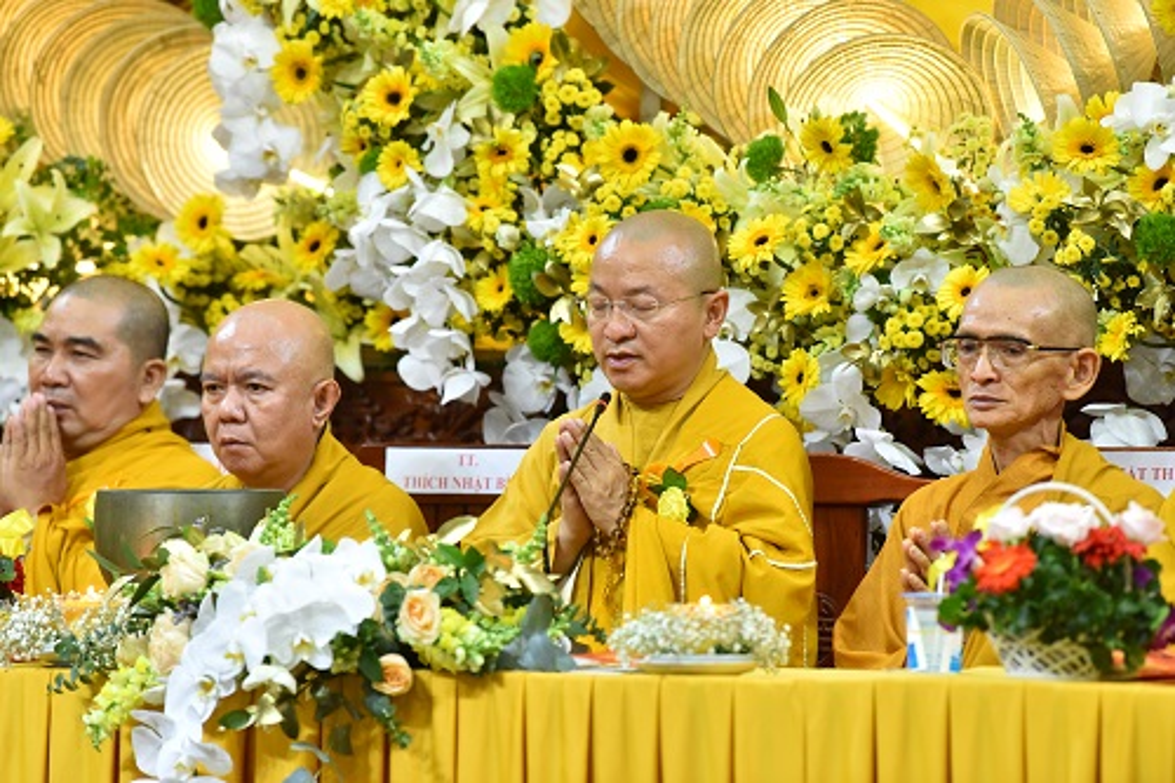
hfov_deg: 10.3
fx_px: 6525
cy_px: 392
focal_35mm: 200
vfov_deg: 6.9
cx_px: 588
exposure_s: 1/160
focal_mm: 200
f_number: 4
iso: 2500
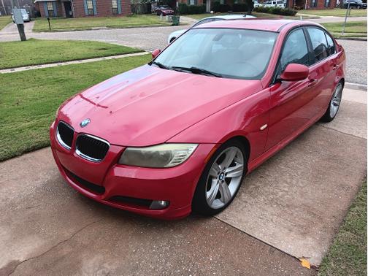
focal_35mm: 26
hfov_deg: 67.3
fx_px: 276
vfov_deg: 53.1
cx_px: 184
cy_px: 138
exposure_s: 1/62.5
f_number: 1.8
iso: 20
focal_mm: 3.98
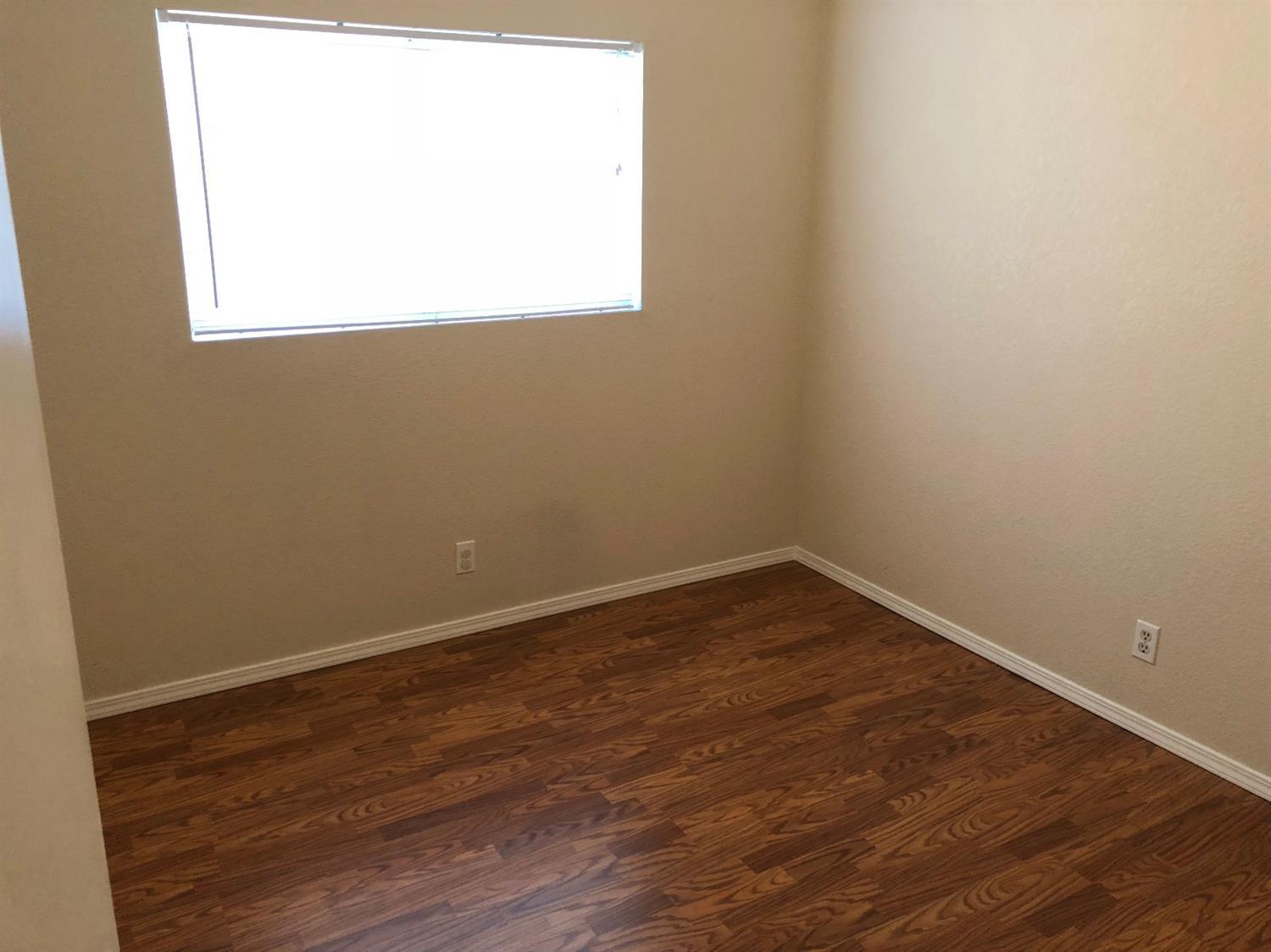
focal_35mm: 29
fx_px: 1064
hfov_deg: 61.7
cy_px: 476
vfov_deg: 48.2
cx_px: 636
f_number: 1.8
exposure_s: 1/20
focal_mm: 3.99
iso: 40
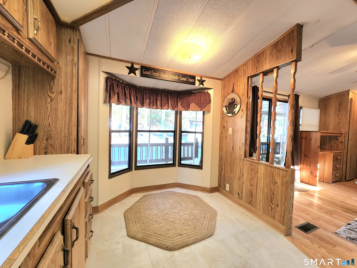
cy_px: 134
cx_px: 178
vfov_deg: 89.9
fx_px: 134
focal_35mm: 13
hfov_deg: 106.2
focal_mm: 2.2
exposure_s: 1/60.2
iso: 250
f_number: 2.2
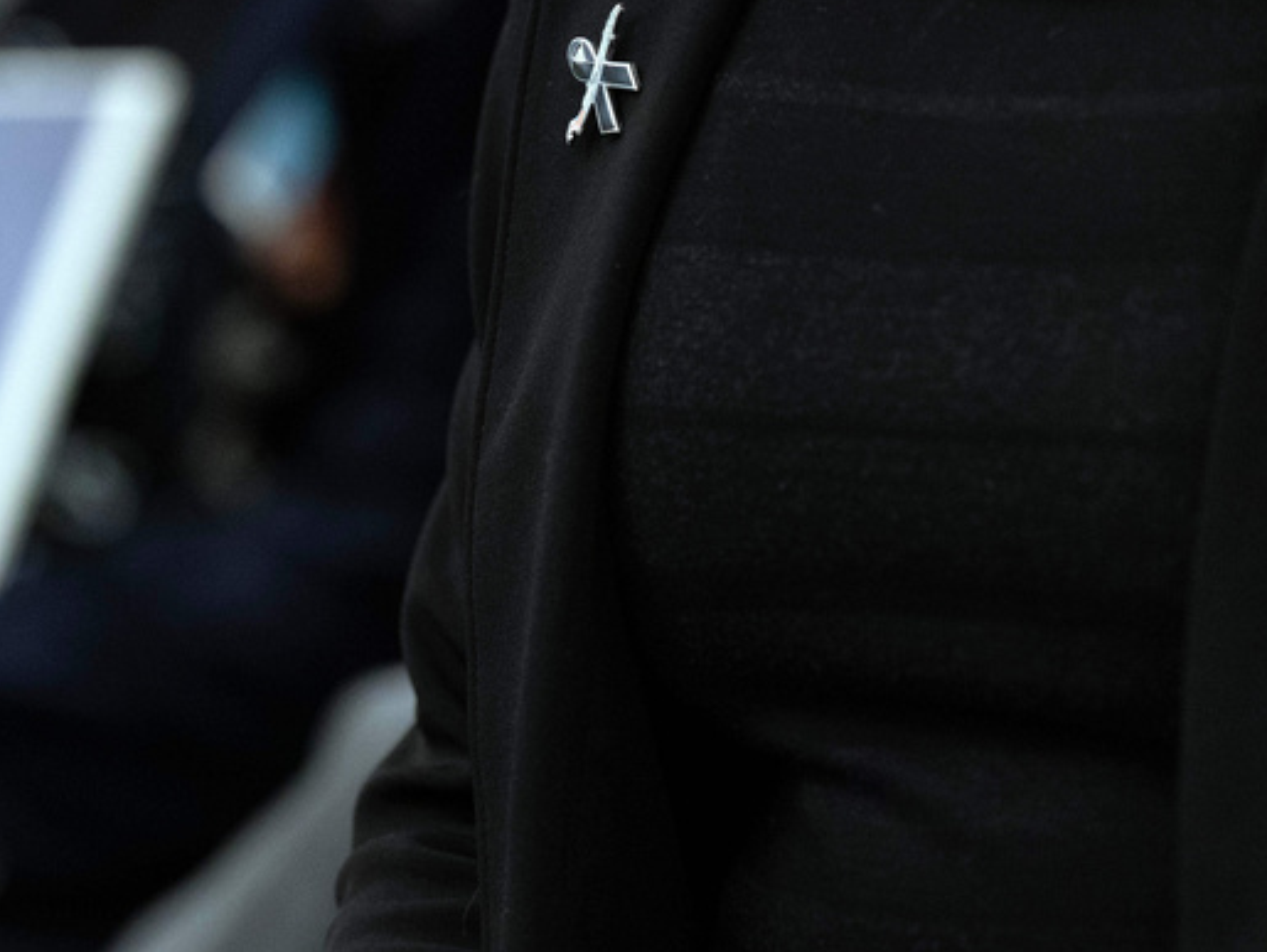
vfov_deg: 4.6
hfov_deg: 6.2
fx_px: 11757
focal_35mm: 321
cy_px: 203
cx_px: 295
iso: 3200
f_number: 3.5
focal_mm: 168
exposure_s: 1/250
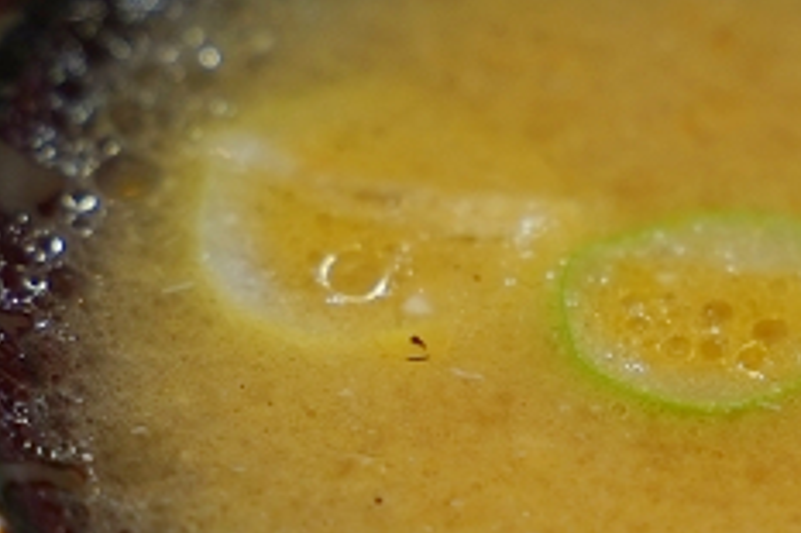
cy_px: 334
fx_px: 8582
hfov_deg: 5.3
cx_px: 780
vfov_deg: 3.6
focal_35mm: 386
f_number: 4
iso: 200
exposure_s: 1/80
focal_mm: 75
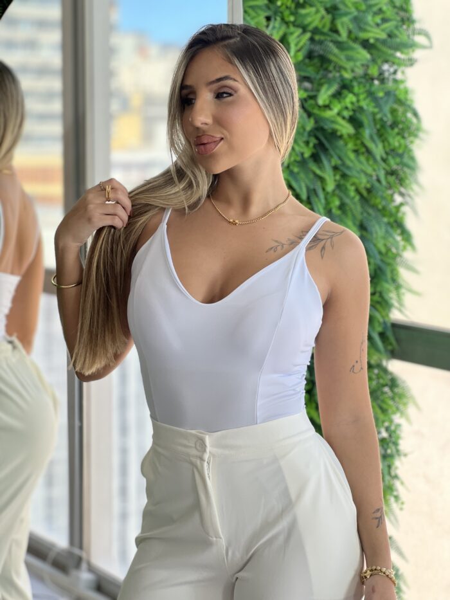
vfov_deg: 25.3
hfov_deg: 19.1
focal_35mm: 77
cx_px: 225
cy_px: 300
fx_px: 1334
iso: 64
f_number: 2.8
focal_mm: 9
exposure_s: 1/120
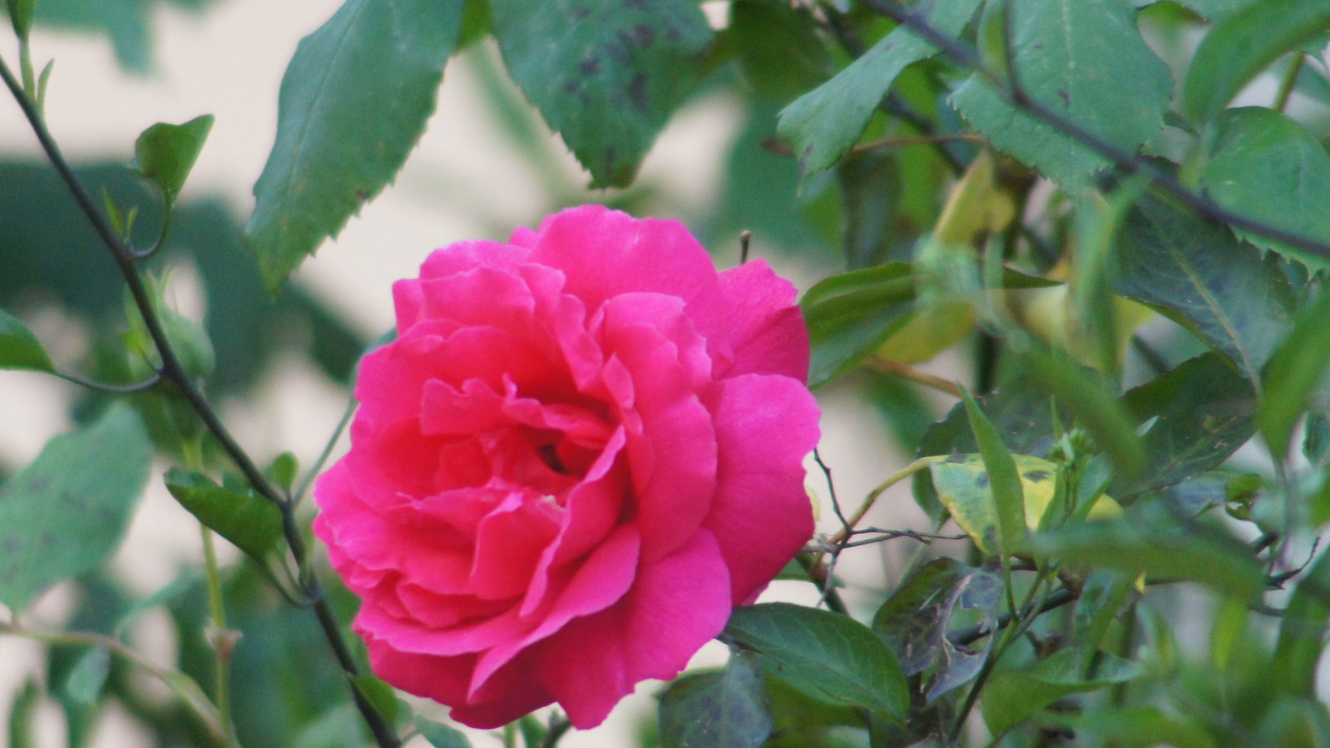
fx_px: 17740
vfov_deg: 2.4
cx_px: 564
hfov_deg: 4.3
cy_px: 371
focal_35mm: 503
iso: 1600
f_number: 5.6
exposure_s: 1/160
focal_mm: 210
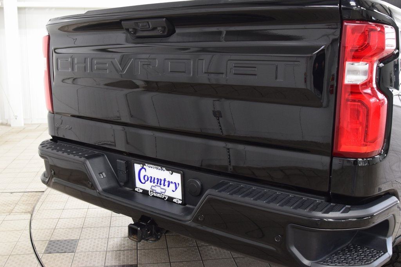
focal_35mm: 36
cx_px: 200
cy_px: 134
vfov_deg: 36.9
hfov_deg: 53.1
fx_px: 401
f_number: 6.3
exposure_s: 1/15
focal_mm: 24
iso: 1400
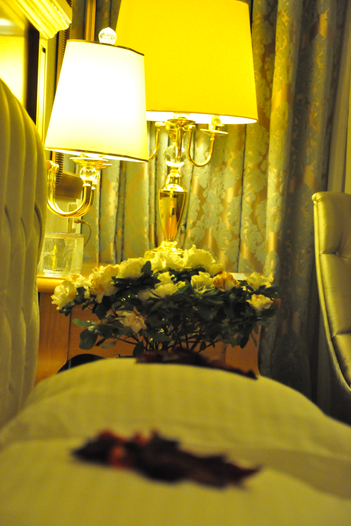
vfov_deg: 17.6
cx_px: 174
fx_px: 1704
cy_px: 261
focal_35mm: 117
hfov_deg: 11.8
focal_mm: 75
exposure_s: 1/50
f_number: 5.3
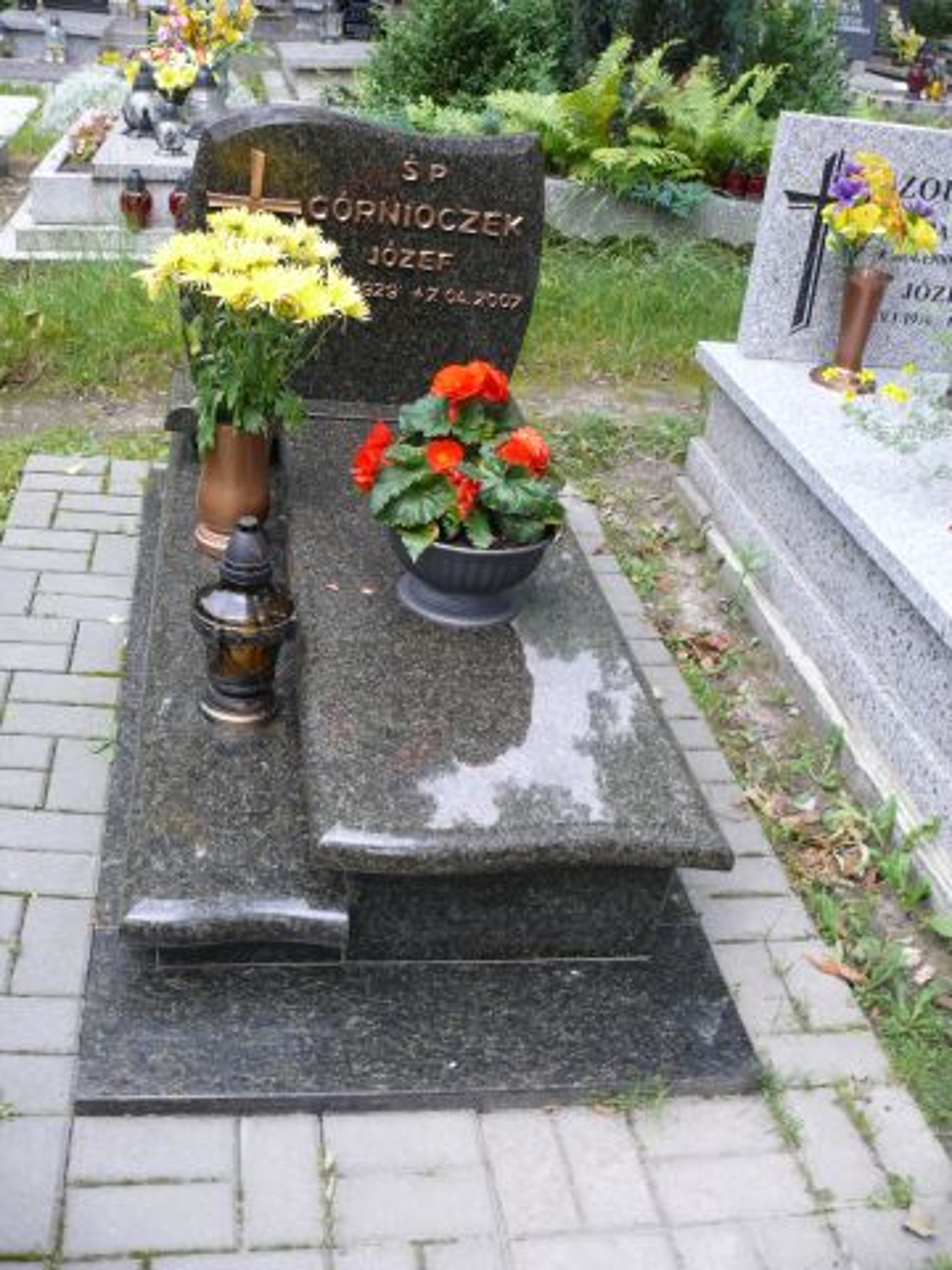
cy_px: 635
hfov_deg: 40.7
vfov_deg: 52.6
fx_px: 1283
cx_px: 476
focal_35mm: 35
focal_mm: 7.4
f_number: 2.8
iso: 100
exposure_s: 1/40
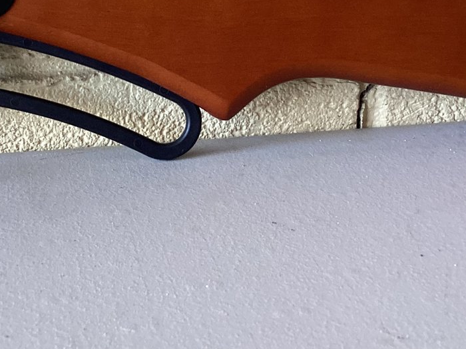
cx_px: 179
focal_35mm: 67
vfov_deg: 21.8
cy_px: 104
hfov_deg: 28.9
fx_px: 902
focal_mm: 3.3
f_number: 2.4
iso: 50
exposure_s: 1/120
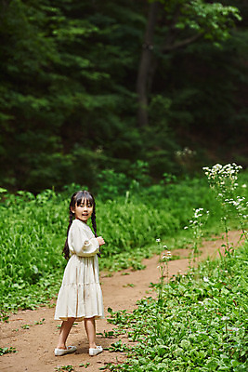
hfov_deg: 13.4
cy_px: 186
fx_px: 1053
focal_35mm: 102
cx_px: 124
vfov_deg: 20.0
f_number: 2.8
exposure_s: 1/2500
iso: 400
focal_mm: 102
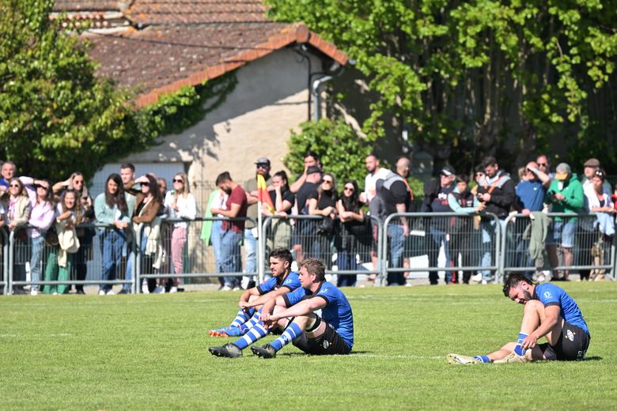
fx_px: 6855
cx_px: 308
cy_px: 206
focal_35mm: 400
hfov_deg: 5.2
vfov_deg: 3.4
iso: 640
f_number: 8
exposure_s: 1/1600
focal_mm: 400
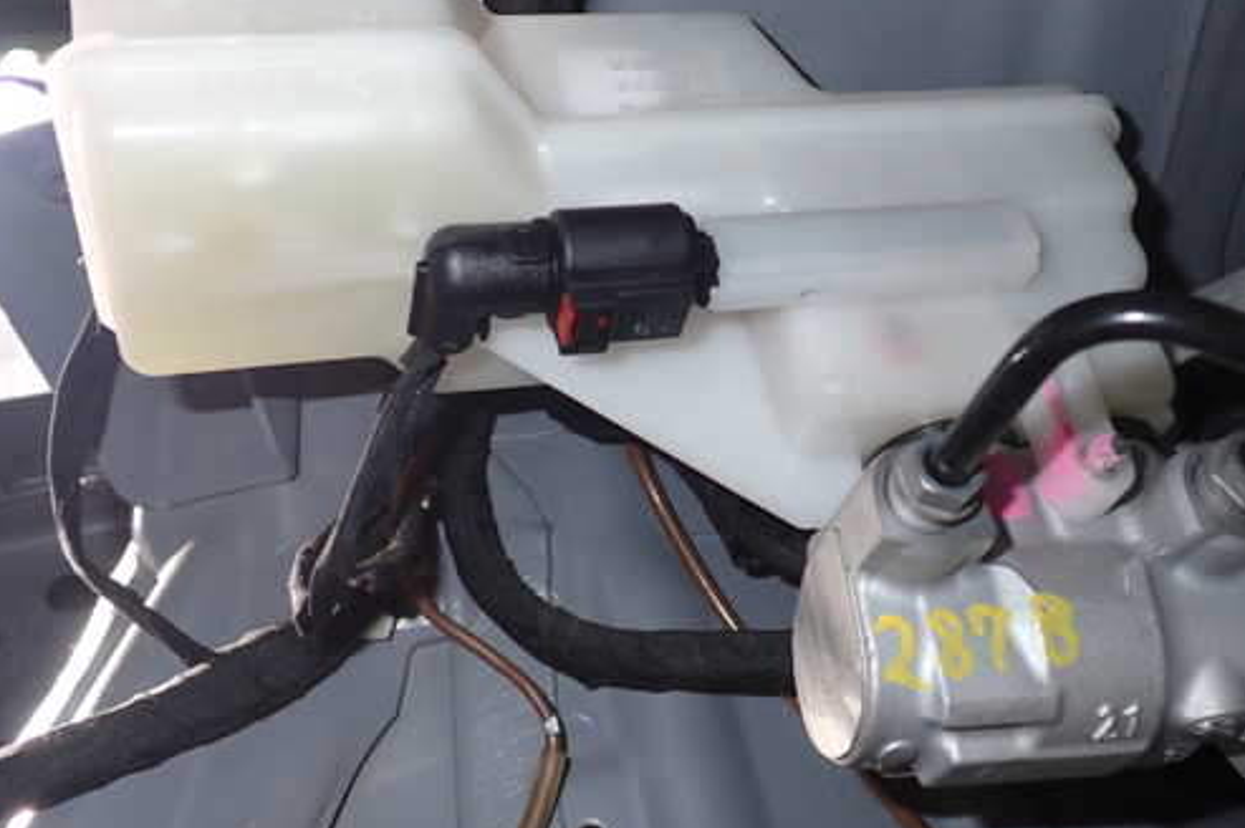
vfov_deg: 34.9
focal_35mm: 38
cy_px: 356
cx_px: 629
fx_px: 1313
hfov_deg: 50.7
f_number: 6.3
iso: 200
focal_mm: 5.4
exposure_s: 1/30
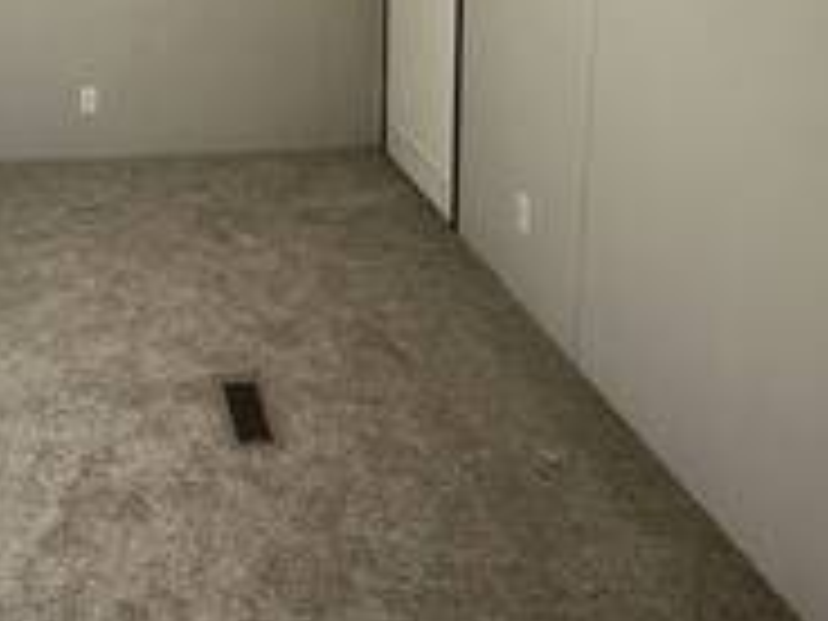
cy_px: -54
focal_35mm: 39
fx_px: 933
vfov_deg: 32.6
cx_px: 58
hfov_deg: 43.1
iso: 640
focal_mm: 2.22
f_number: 2.2
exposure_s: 1/60
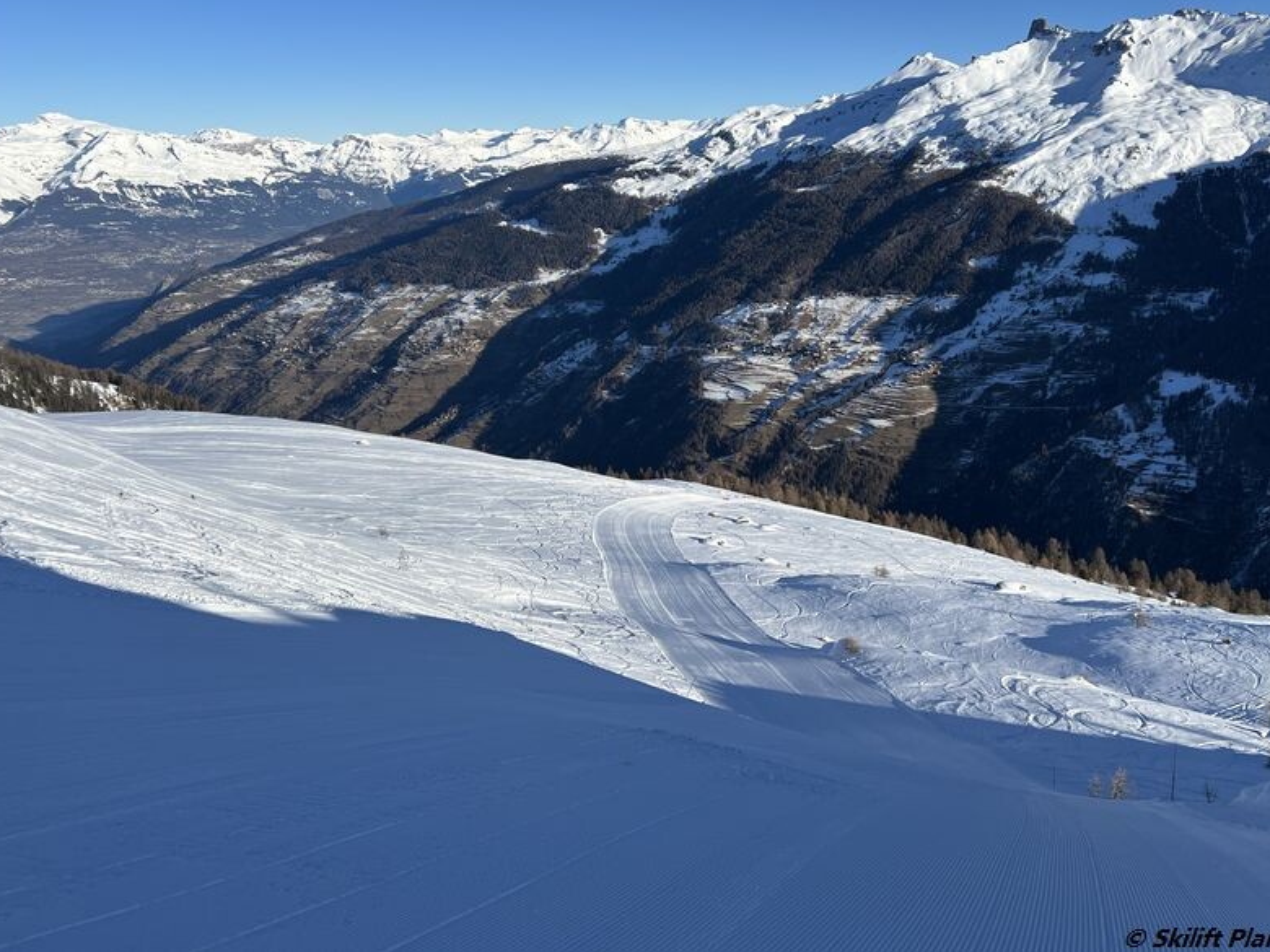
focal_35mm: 30
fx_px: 1101
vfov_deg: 46.6
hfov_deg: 59.9
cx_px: 687
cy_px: 404
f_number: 1.5
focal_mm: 5.7
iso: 50
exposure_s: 1/5587
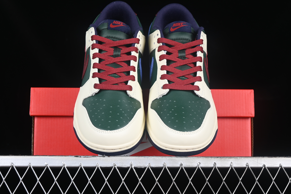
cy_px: 97
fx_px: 606
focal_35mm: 75
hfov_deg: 27.0
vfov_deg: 18.2
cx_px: 146
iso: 160
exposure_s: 1/60
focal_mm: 50
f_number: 7.1
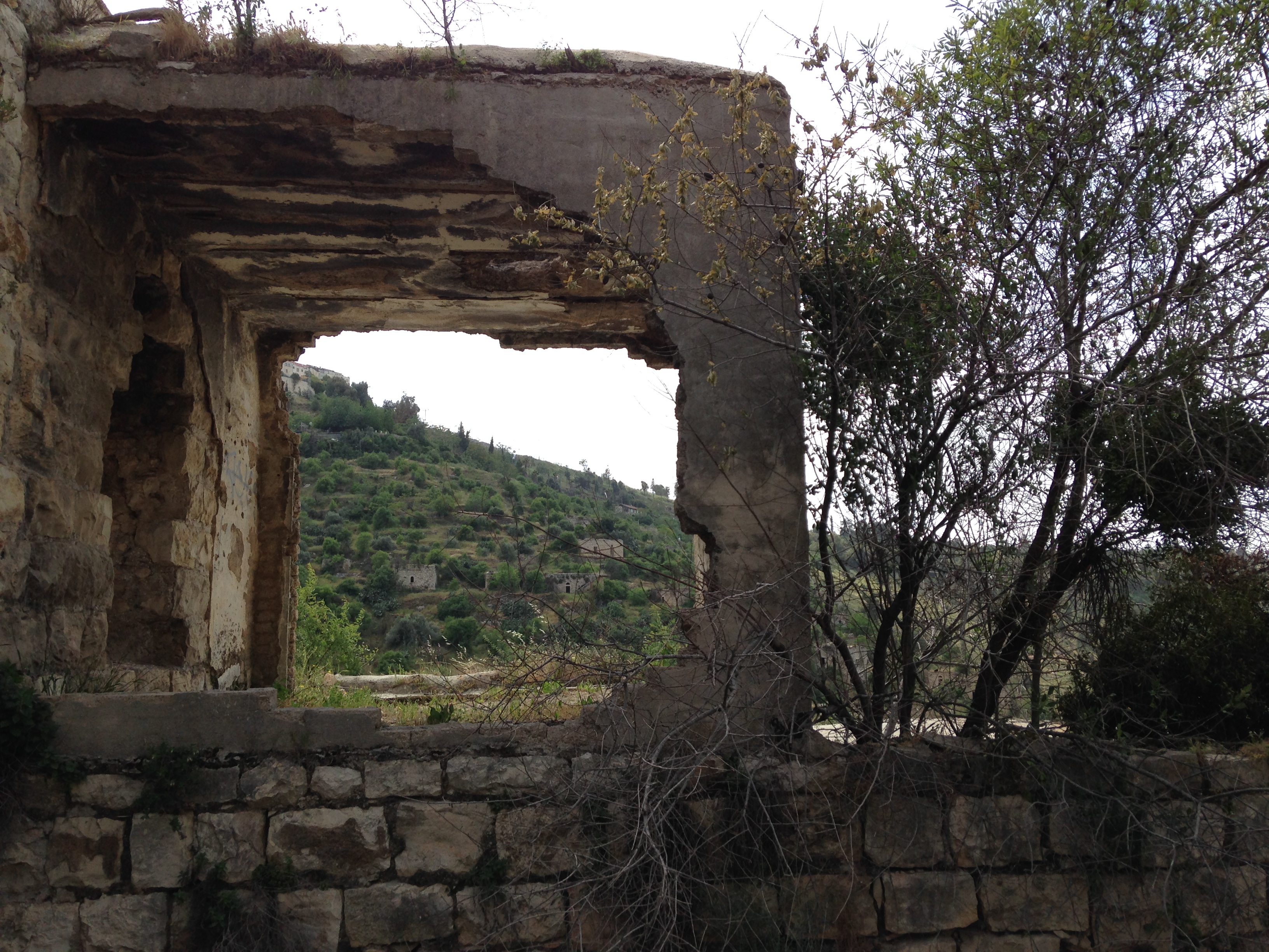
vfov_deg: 42.9
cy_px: 476
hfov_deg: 55.4
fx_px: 1210
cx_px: 634
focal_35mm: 33
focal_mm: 4.12
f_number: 2.4
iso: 50
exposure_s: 1/889
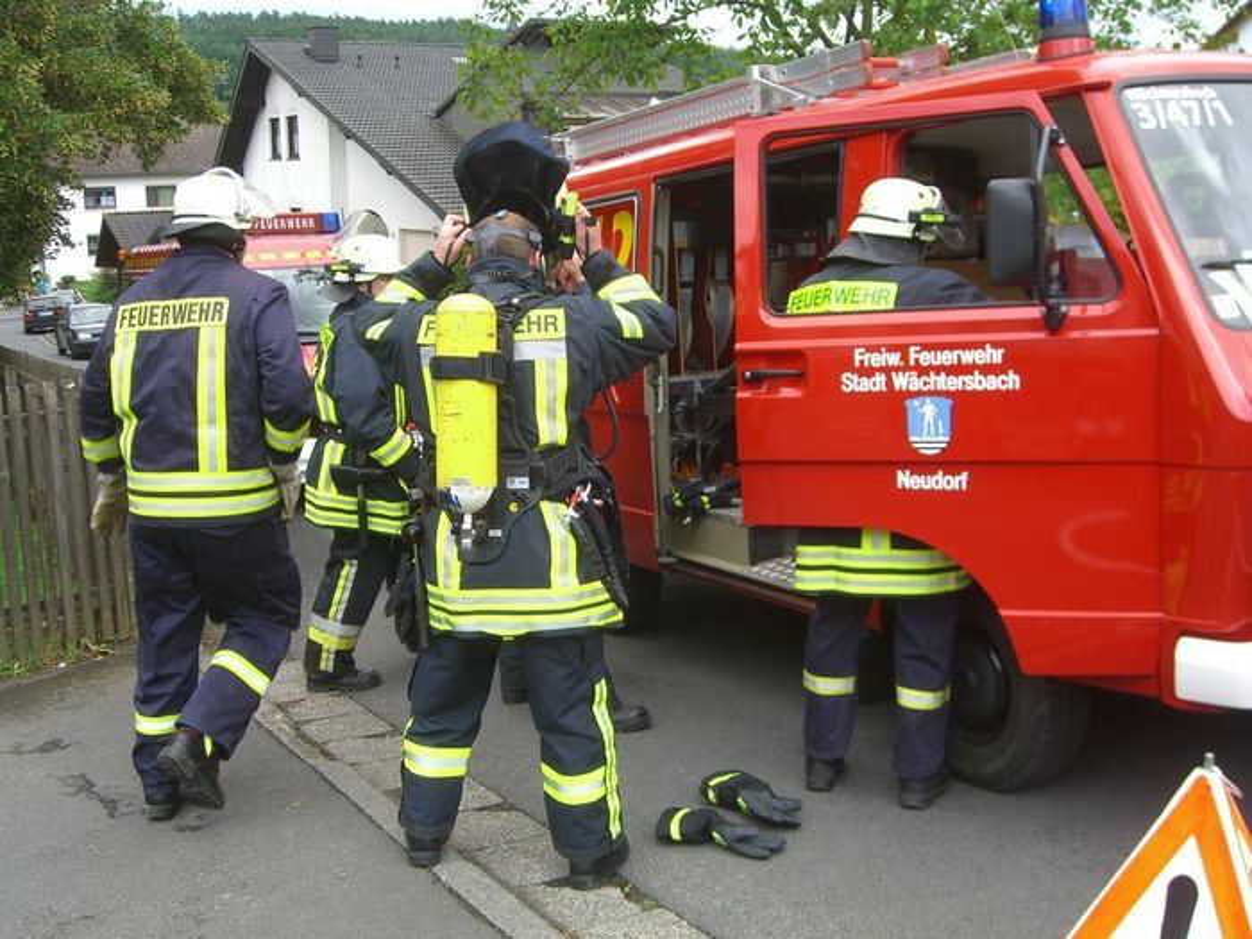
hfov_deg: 49.0
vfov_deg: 37.7
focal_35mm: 38
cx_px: 626
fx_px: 1374
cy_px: 470
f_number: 4
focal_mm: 7.9
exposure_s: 1/160
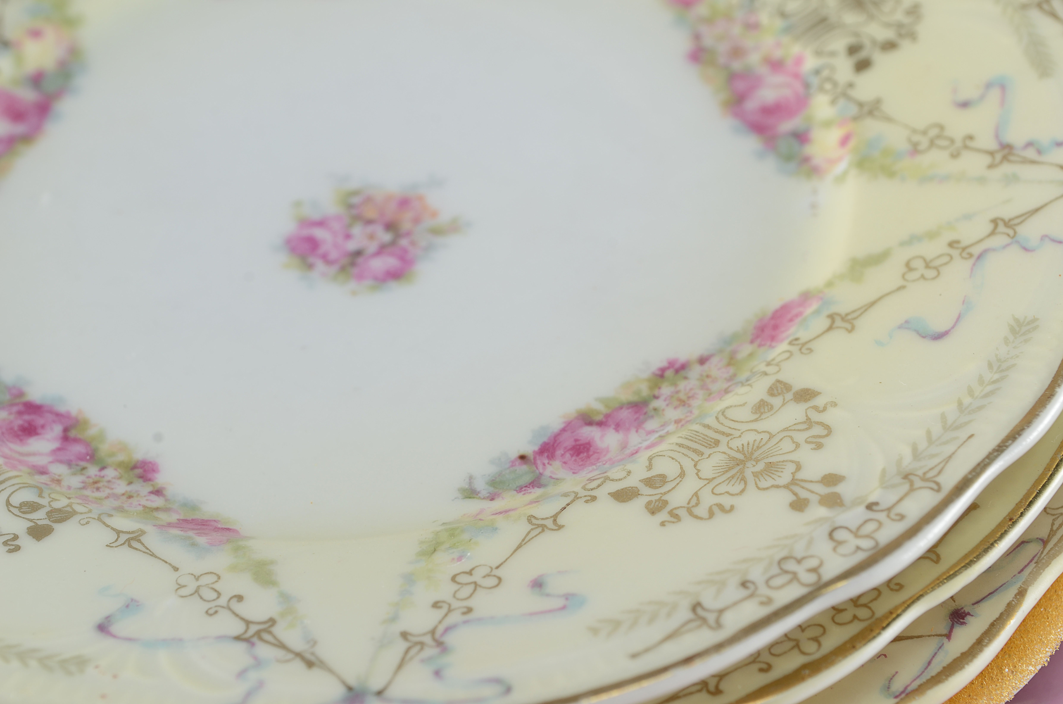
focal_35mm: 69
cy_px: 352
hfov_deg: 29.3
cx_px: 532
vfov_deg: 19.6
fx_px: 2033
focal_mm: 46
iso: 100
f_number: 11
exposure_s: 1/80
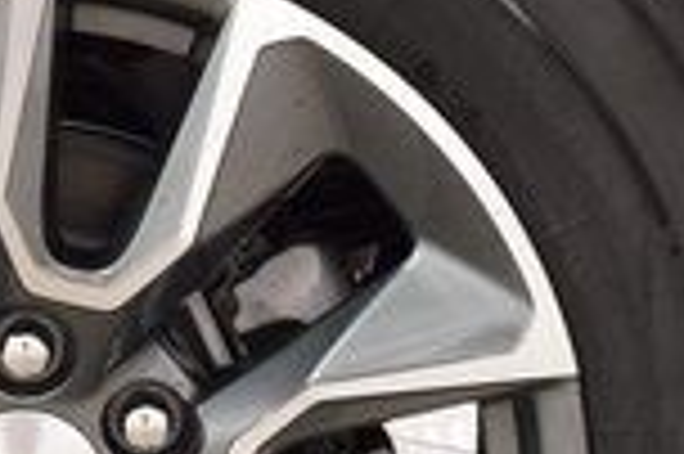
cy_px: 425
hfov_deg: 13.4
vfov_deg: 9.0
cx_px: 36
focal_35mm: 152
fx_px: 2885
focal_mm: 24
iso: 1600
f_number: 6.3
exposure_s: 1/30
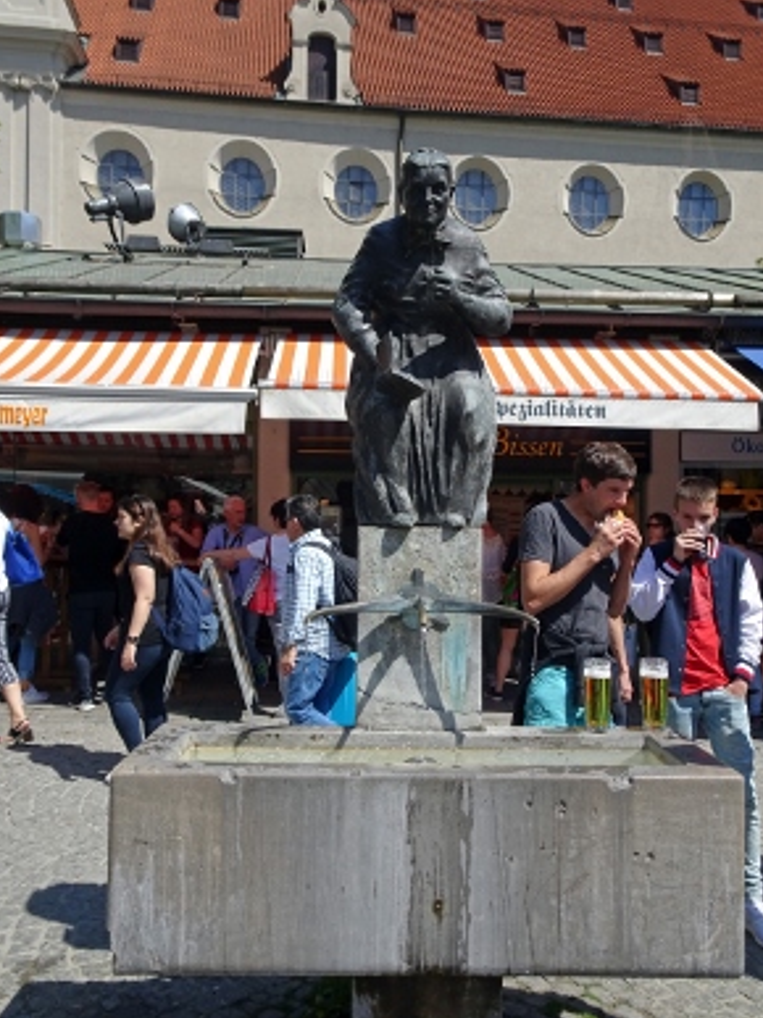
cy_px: 510
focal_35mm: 30
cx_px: 387
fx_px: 882
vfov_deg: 60.0
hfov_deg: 46.8
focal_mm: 4.92
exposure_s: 1/800
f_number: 3.5
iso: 80
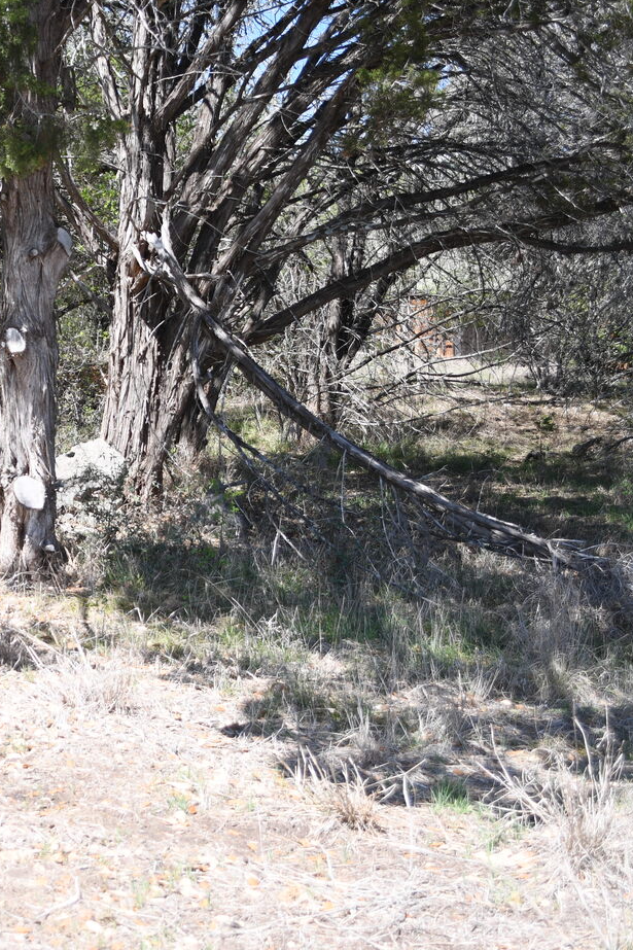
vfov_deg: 34.5
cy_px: 501
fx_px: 1530
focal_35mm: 58
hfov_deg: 22.3
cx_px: -37
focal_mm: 22
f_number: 3.8
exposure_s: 1/250
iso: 64
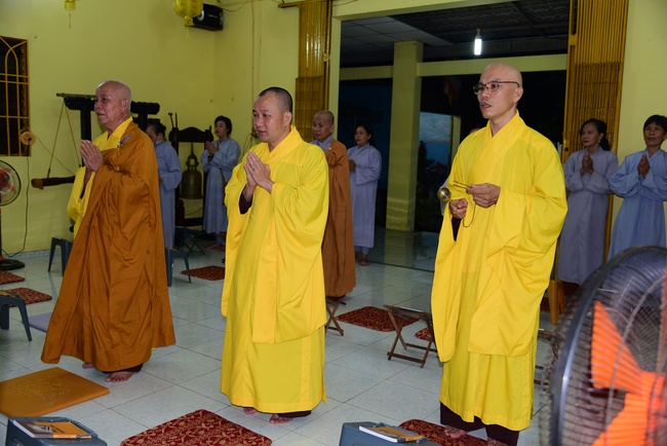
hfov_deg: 58.7
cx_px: 334
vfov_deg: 41.2
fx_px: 593
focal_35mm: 32
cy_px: 223
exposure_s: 1/60
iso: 320
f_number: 4
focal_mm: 32
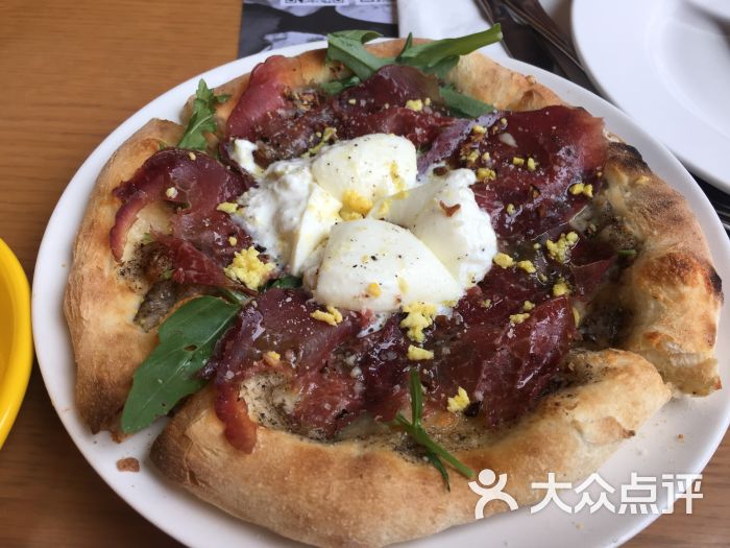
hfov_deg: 61.7
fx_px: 612
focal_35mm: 29
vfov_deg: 48.2
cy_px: 274
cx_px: 365
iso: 32
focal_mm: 4.15
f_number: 2.2
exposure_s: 1/100
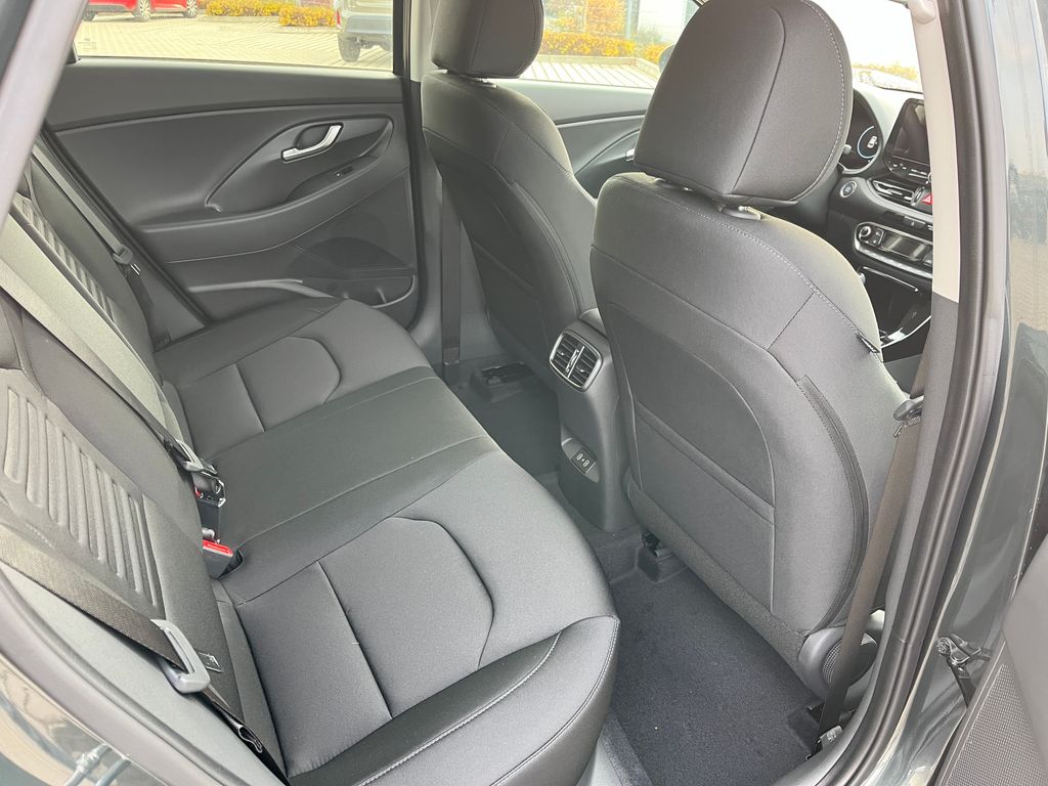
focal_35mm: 26
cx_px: 524
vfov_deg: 53.1
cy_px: 393
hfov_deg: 67.3
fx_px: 787
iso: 125
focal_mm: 5.1
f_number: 1.6
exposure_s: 1/89
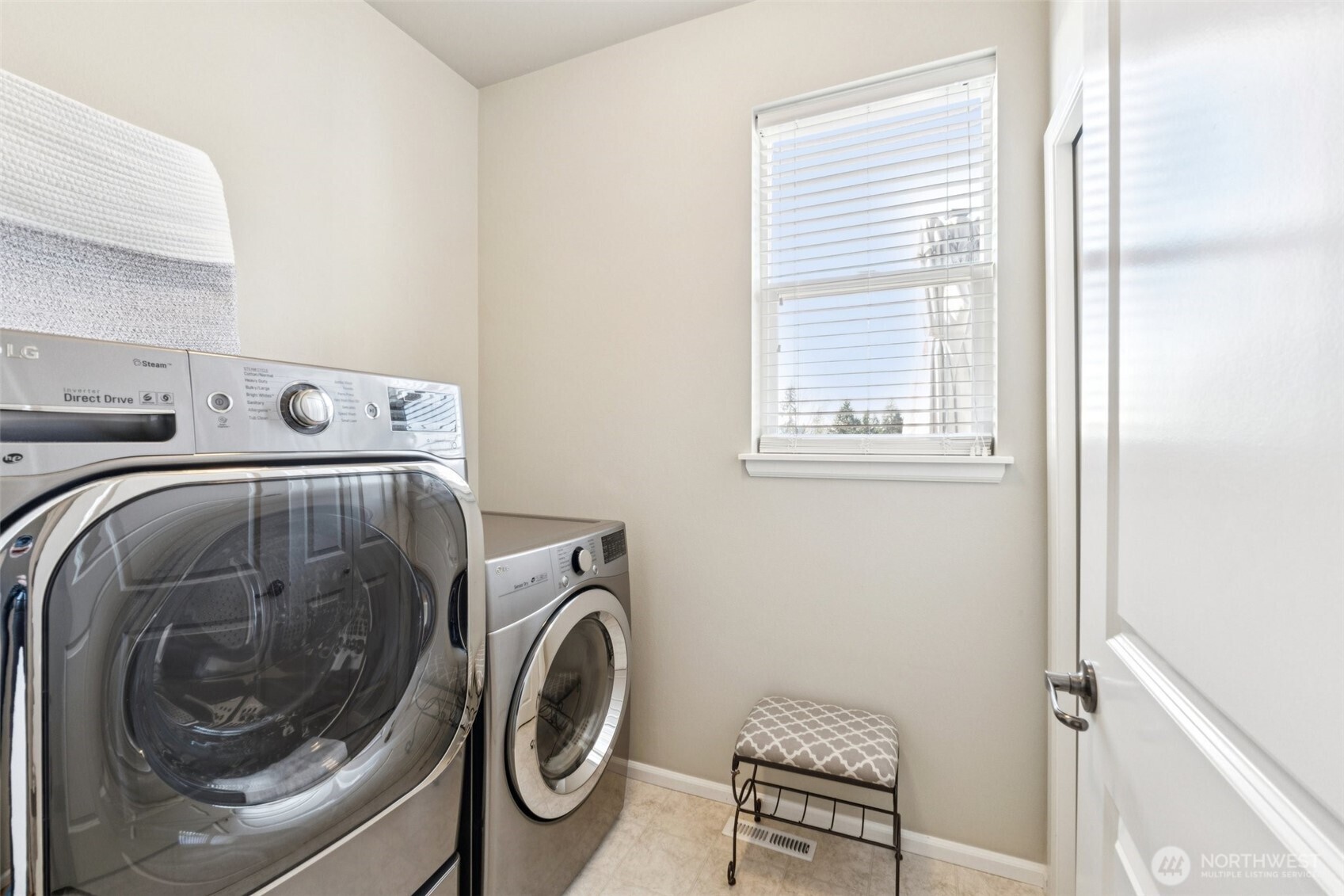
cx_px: 672
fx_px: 560
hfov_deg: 100.4
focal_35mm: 15
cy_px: 448
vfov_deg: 77.3
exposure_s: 1/5
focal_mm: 10
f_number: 9
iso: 200
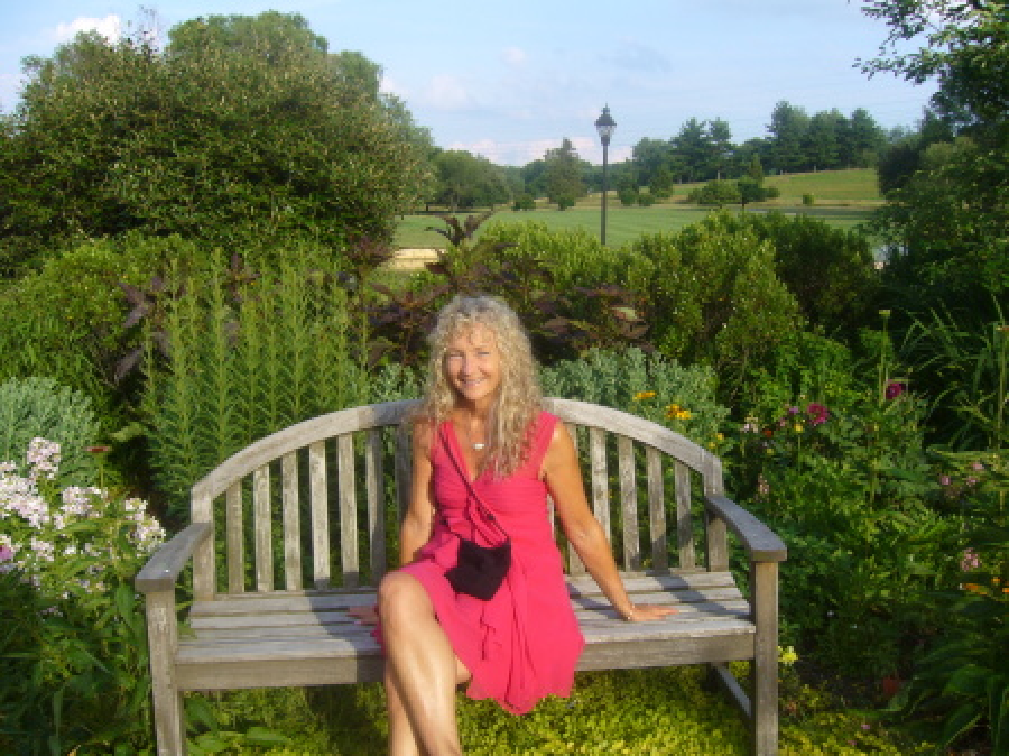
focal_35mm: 35
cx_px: 504
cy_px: 378
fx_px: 1020
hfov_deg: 52.7
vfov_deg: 40.7
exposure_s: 1/200
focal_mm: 5.8
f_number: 5.6
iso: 100
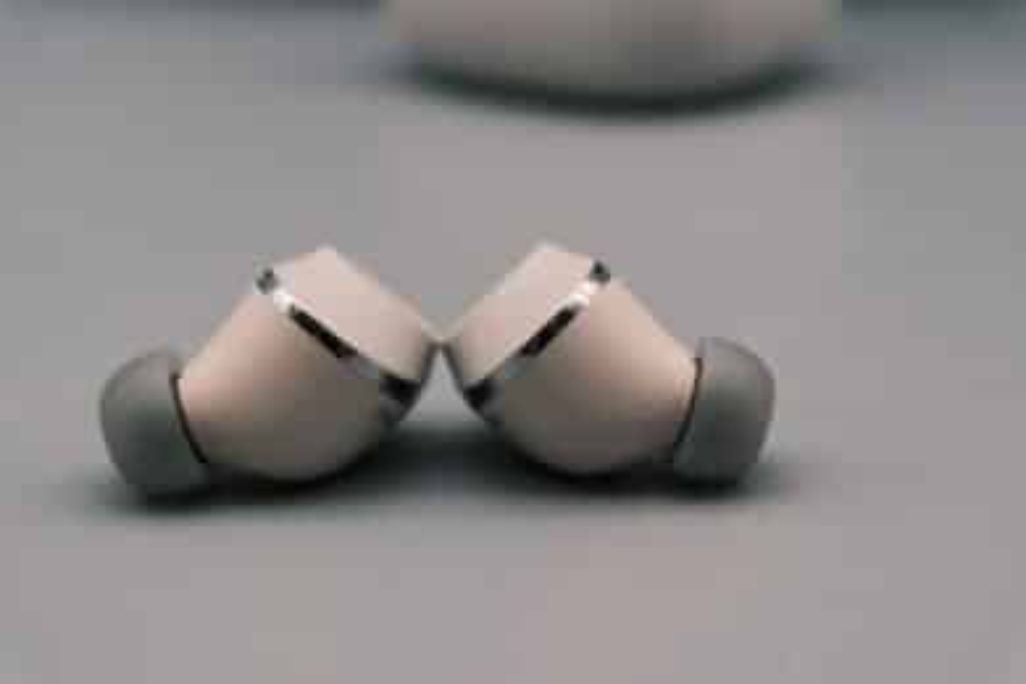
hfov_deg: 27.0
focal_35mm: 75
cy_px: 342
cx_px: 513
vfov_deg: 18.2
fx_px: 2137
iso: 640
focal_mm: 50
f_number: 8
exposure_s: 1/150
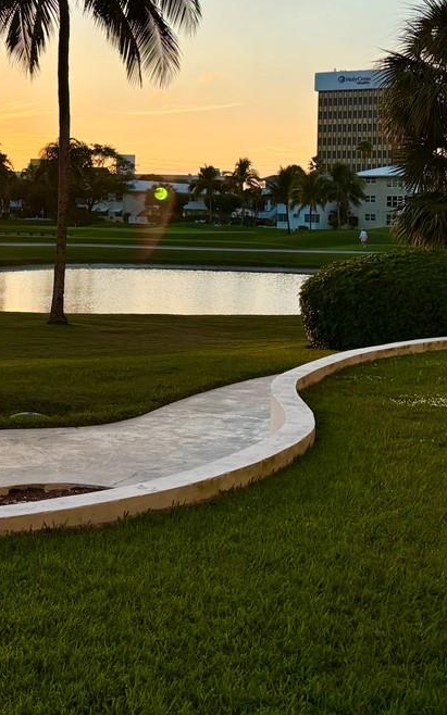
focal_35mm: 67
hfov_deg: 18.6
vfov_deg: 30.1
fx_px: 1307
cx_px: -64
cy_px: 167
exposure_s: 1/1695
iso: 50
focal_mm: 5.96
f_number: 1.6
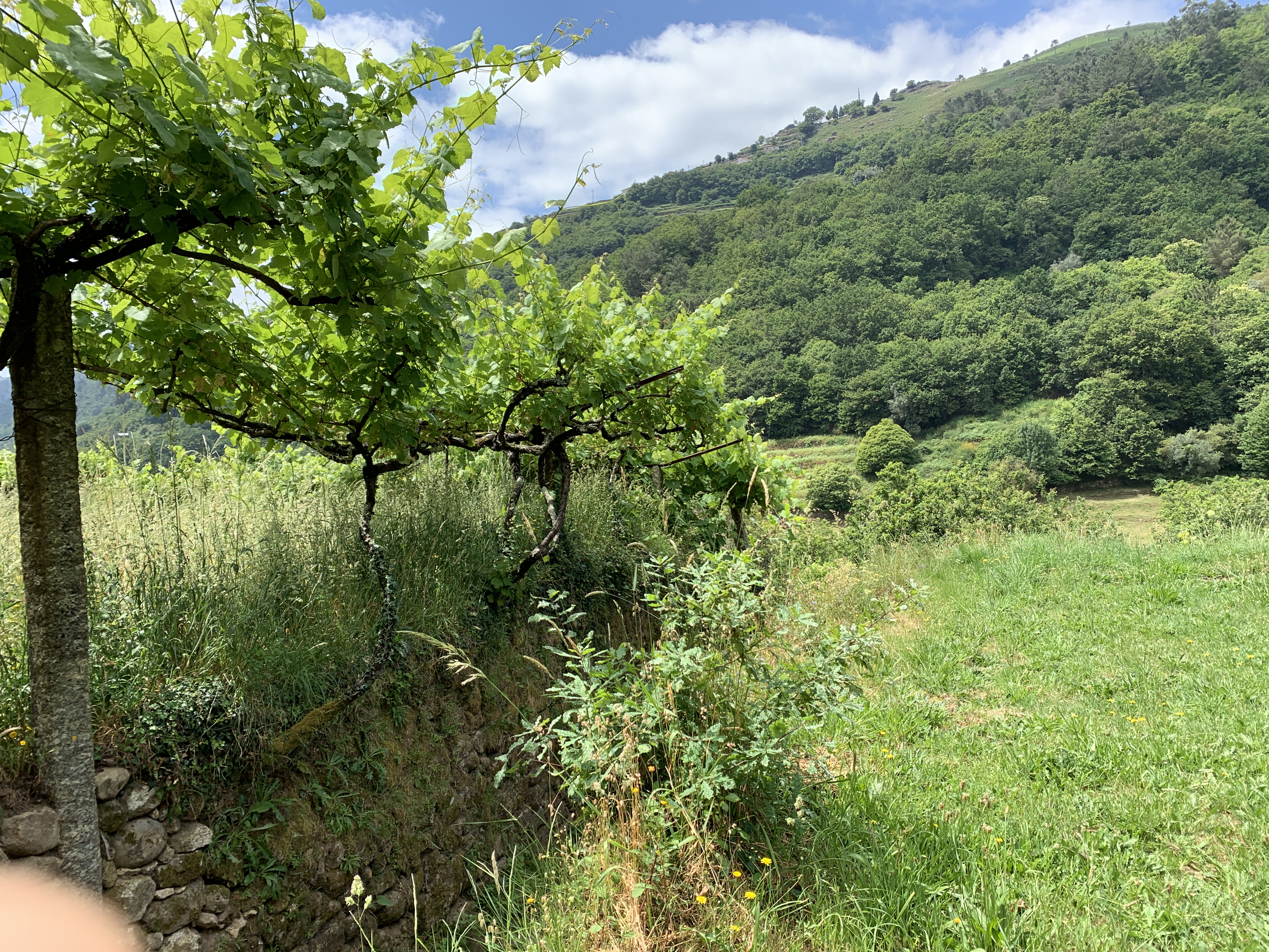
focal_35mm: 26
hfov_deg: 67.3
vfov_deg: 53.1
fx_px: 953
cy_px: 476
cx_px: 634
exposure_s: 1/1220
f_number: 1.8
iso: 25
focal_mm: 4.25
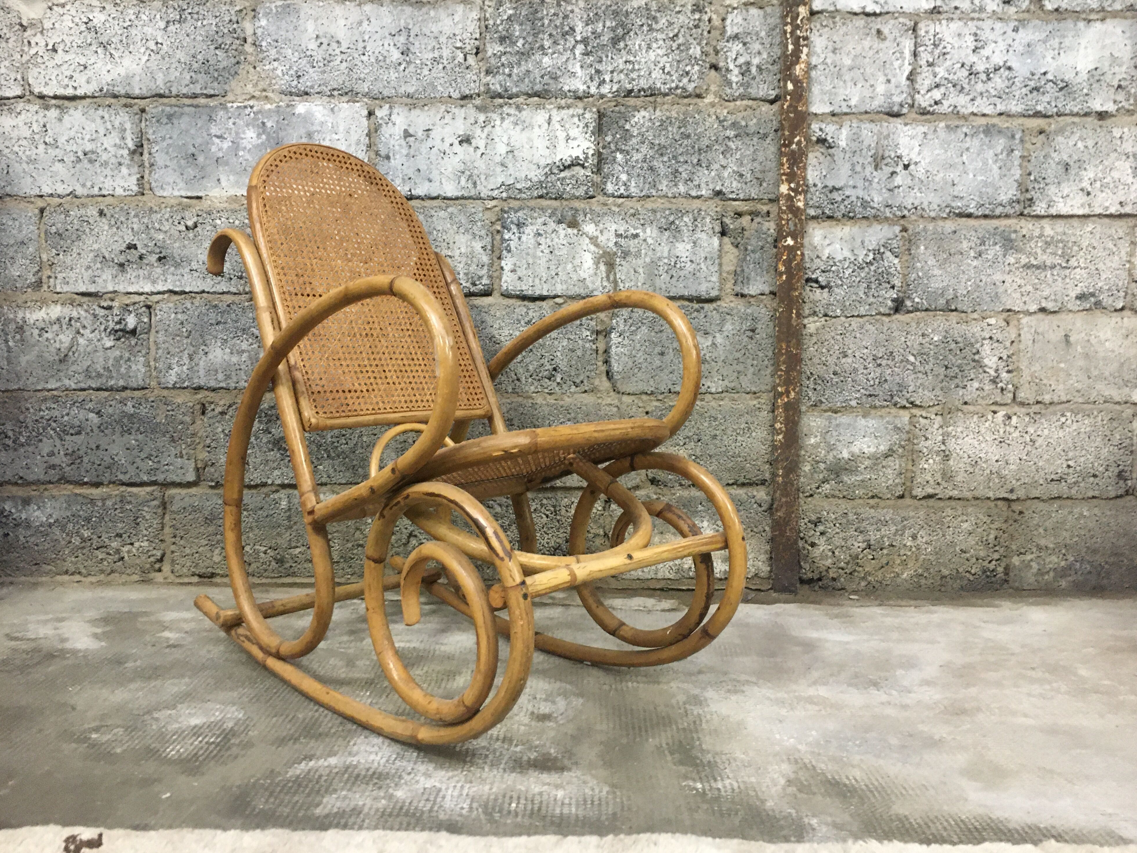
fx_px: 985
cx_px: 573
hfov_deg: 60.0
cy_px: 437
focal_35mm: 30
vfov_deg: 46.8
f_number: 2.2
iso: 200
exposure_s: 1/17
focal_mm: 4.15
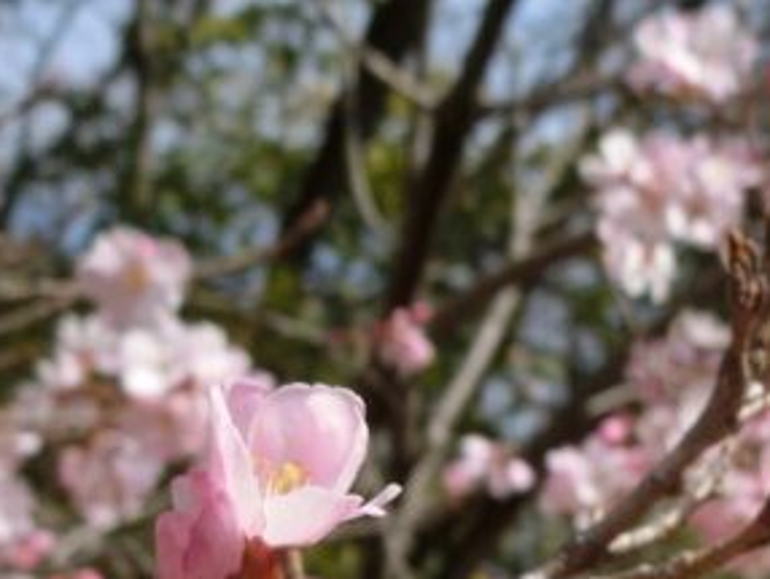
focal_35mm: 95
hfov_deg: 20.5
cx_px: 590
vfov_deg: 15.4
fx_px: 2115
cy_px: 504
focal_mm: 6
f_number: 3.9
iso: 80
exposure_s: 1/800
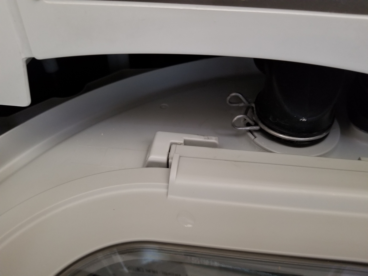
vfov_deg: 53.1
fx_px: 276
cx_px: 184
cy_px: 138
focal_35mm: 26
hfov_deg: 67.3
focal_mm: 4.25
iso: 250
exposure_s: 1/10
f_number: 1.7
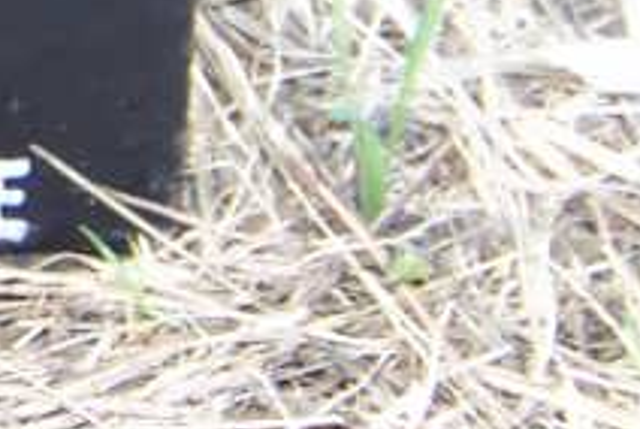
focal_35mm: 511
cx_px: -706
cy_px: -405
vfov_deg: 2.7
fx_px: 9097
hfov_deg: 4.0
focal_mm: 14.6
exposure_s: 1/100
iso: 64
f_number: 3.2
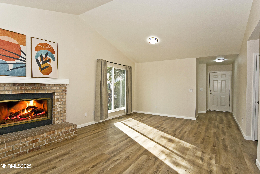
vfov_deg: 67.5
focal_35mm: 18
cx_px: 130
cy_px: 87
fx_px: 130
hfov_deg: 89.9
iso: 400
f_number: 8
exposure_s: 1/160
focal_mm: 12
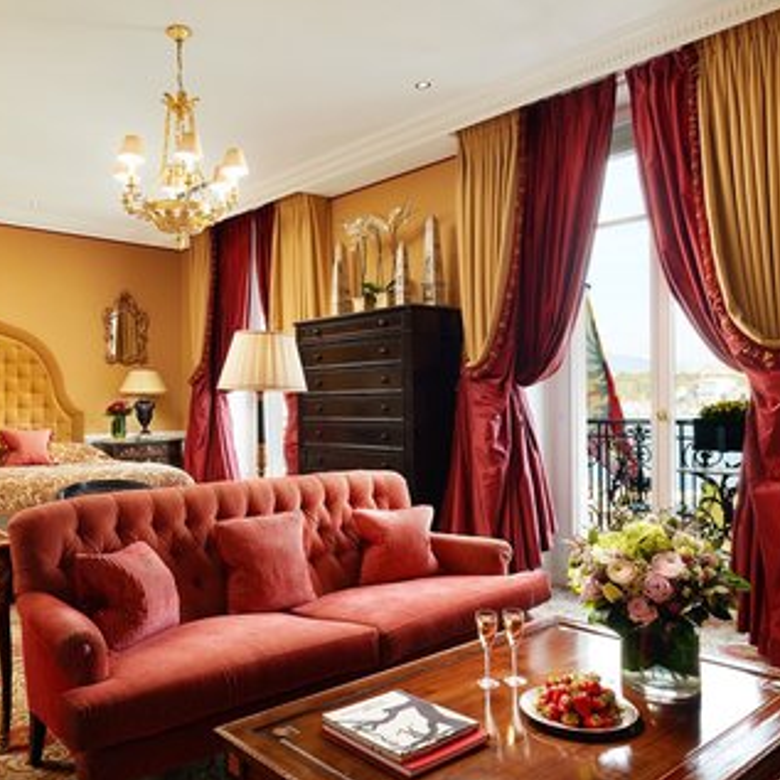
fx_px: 688
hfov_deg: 58.7
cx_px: 322
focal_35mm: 27
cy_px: 391
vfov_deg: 59.1
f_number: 16
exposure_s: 1/250
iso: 320
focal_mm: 21
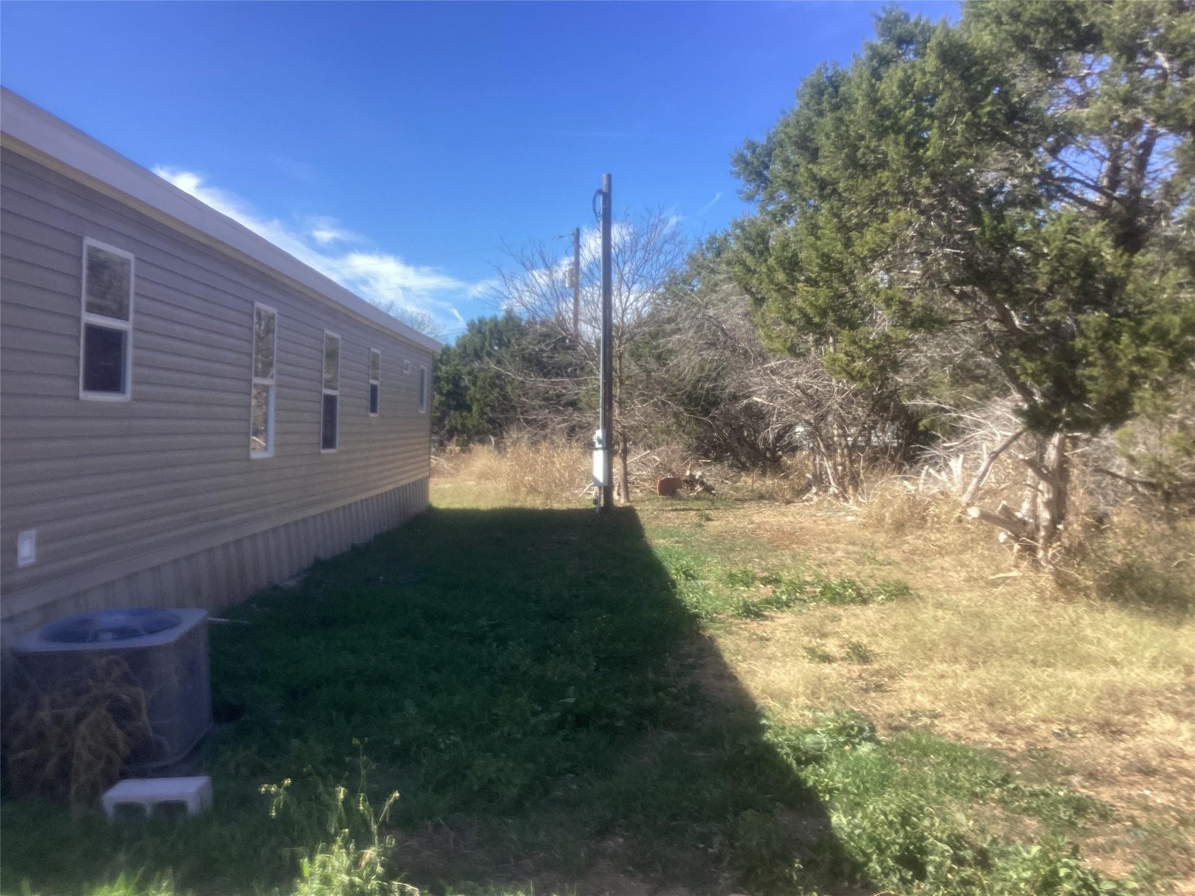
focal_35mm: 31
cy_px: 448
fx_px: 1070
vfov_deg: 45.4
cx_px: 598
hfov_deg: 58.4
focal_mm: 3.3
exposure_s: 1/631
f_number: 2.4
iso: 25
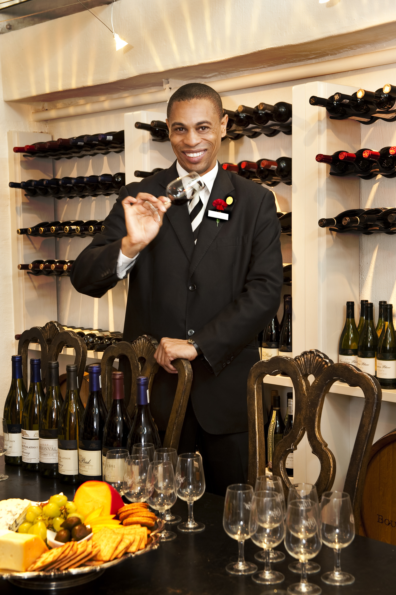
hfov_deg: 24.2
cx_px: 198
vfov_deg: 35.7
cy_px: 298
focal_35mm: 56
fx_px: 925
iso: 200
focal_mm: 56
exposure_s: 1/1.43
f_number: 6.7
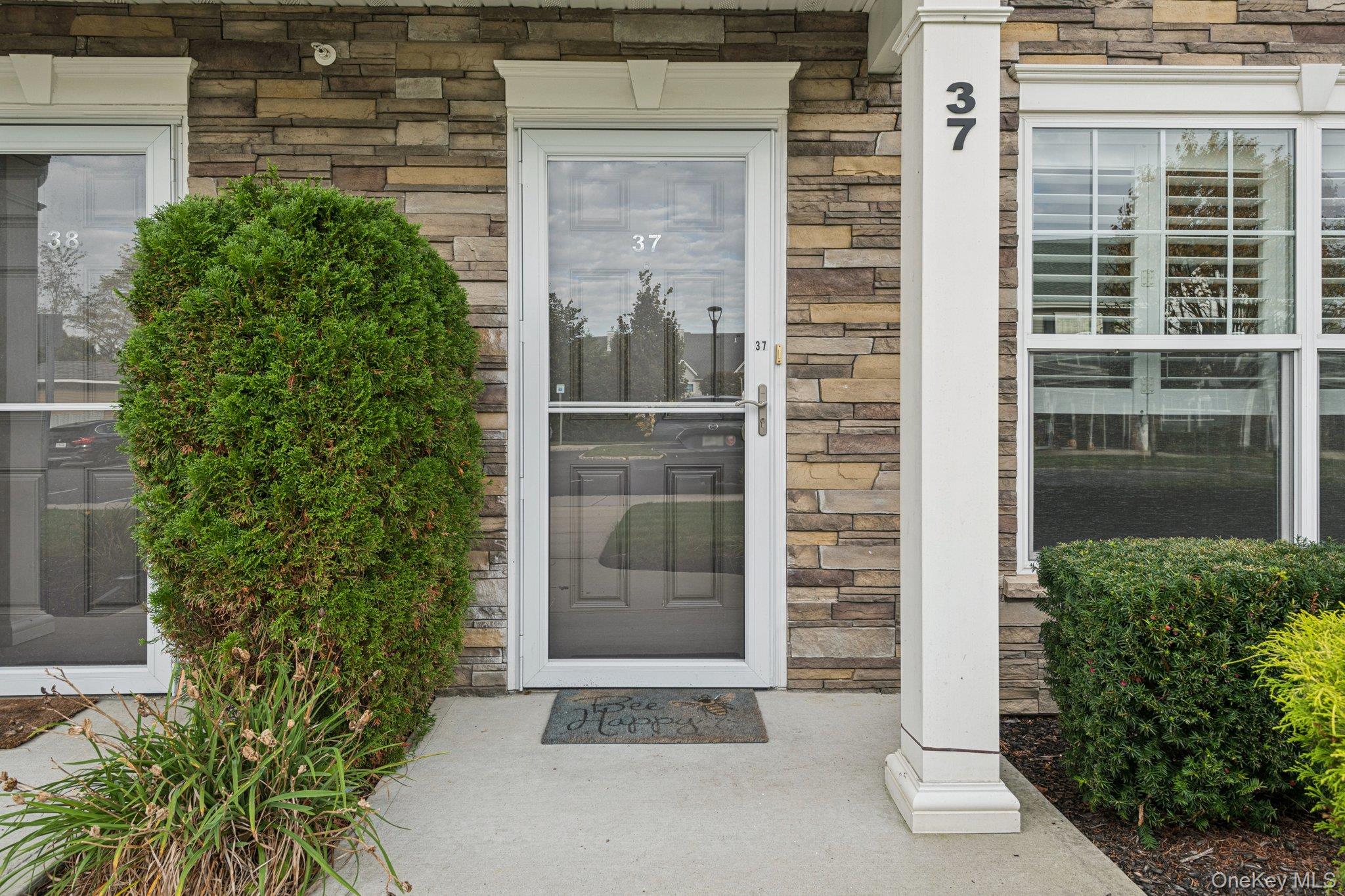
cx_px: 672
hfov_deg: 78.6
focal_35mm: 22
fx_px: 822
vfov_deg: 57.2
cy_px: 448
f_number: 8
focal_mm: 22
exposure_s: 1/50
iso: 160
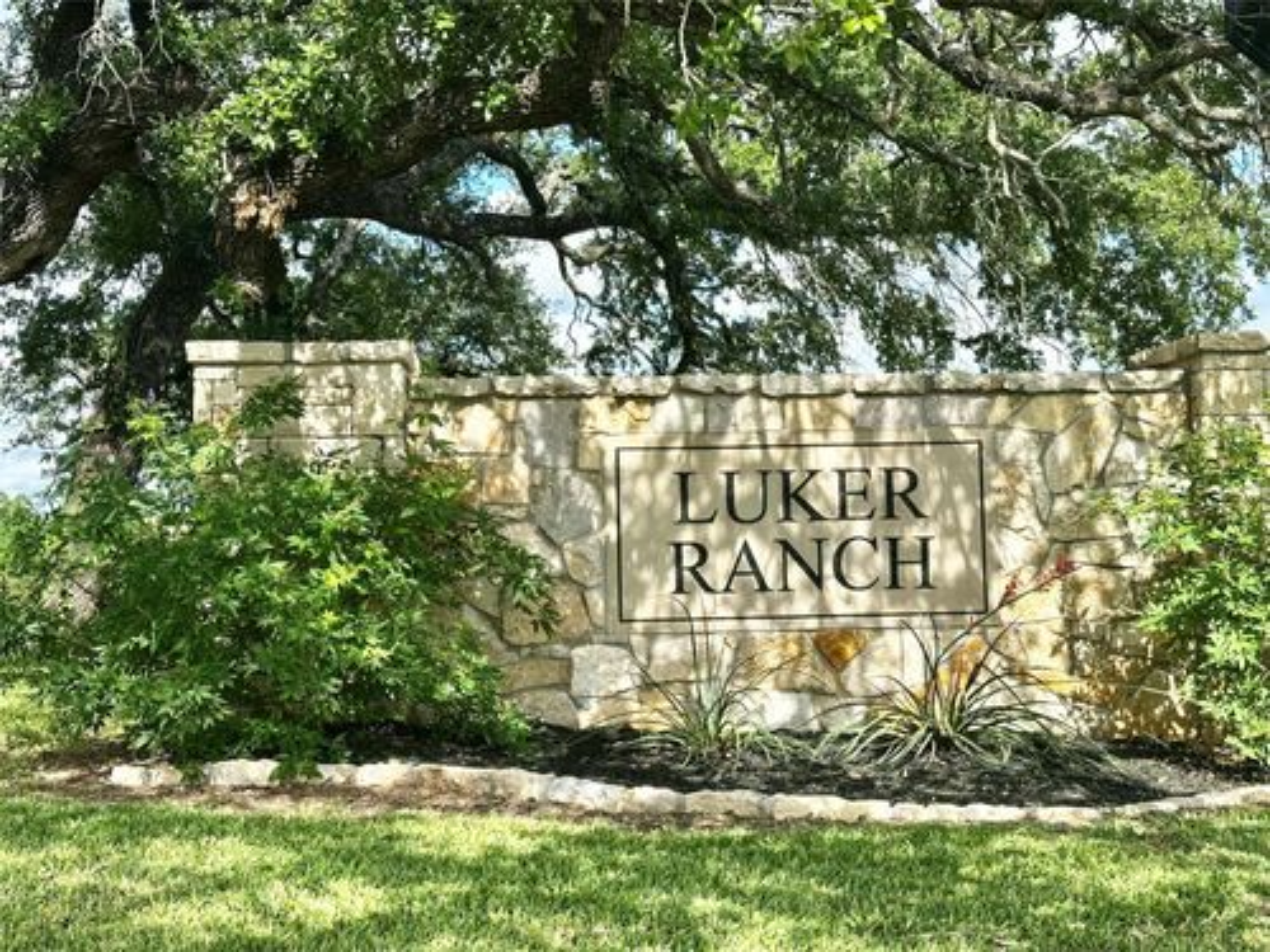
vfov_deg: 30.3
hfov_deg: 39.7
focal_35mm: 48
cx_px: 635
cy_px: 476
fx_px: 1761
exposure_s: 1/1848
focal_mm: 6.86
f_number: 1.78
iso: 64
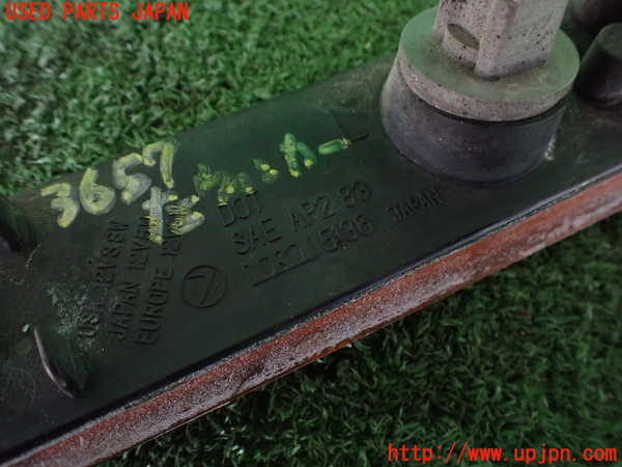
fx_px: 539
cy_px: 234
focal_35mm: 30
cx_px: 311
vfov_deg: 46.8
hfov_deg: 60.0
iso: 800
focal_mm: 5.4
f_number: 2.3
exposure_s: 1/125
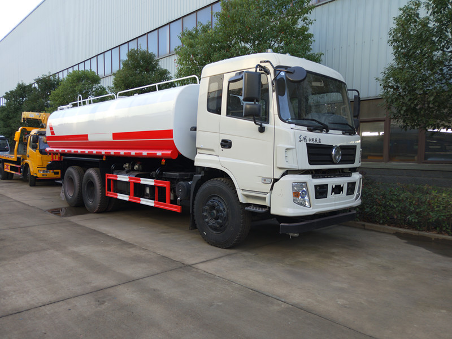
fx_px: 326
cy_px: 170
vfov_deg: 54.9
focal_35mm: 25
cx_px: 226
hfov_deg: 69.4
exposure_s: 1/299
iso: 138
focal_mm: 4.28
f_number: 1.7
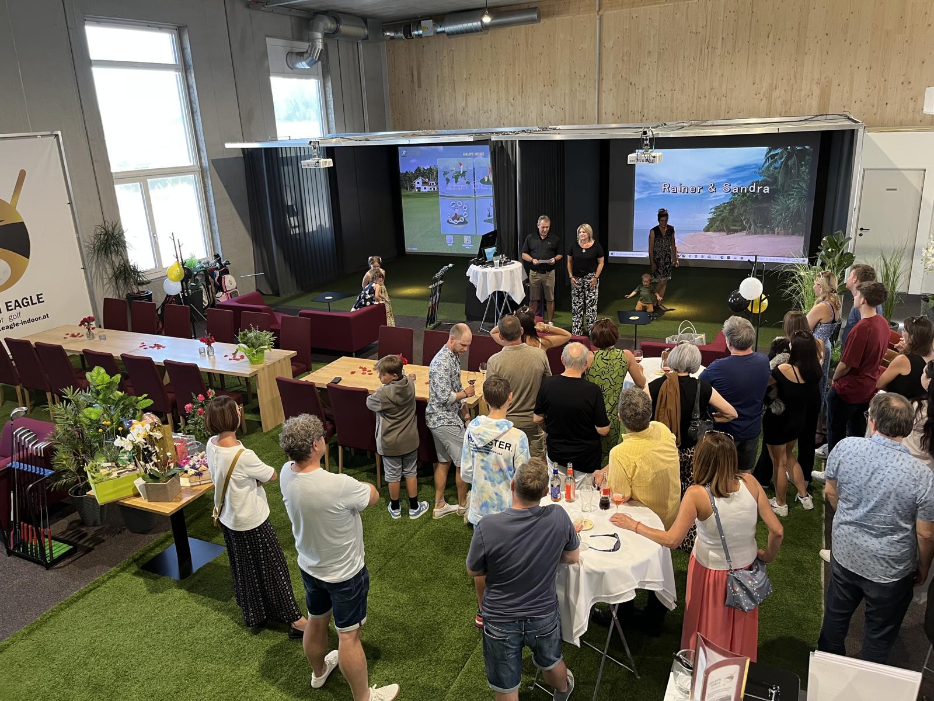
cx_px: 467
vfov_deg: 53.1
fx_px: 702
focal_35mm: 26
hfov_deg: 67.3
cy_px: 350
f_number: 1.6
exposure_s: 1/50
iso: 125
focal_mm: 5.1
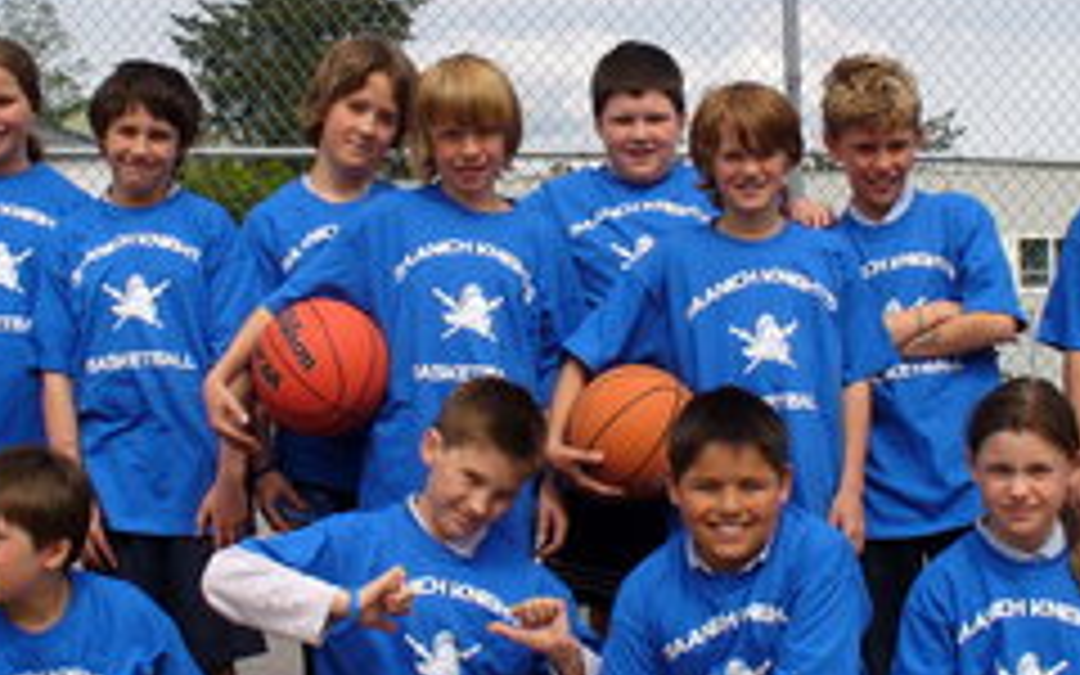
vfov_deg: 20.3
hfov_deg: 32.0
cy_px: 232
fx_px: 1884
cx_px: 601
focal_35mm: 64
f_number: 5.6
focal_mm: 6.1
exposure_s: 1/320
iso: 64
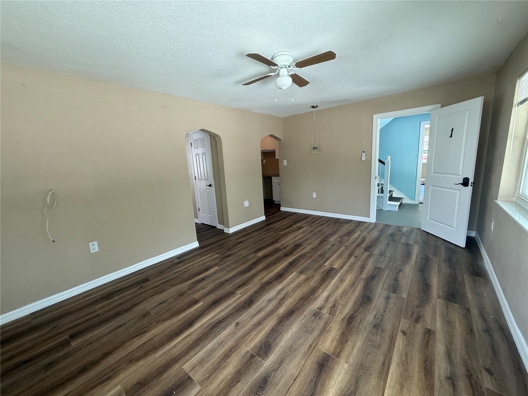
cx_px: 264
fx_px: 214
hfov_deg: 102.1
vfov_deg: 85.7
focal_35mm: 14
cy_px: 198
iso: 160
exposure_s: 1/99
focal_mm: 2.22
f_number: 2.2
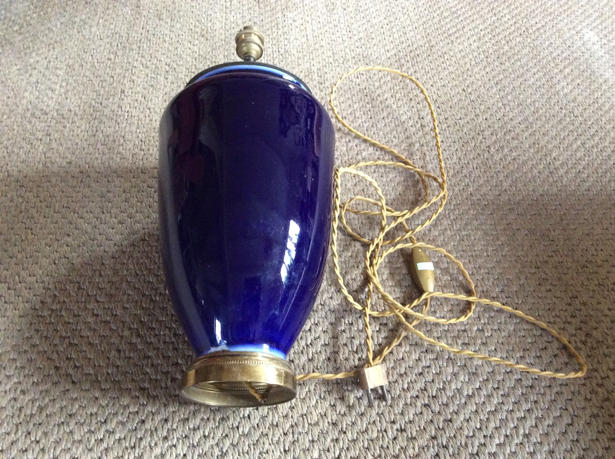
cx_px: 308
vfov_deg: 44.1
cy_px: 230
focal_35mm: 32
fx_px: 568
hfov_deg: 56.9
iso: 320
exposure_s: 1/20
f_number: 2.4
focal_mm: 3.3
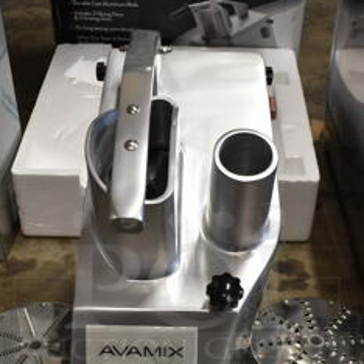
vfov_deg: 28.1
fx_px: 714
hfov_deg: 28.6
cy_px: 283
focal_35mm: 60
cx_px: 177
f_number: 3.5
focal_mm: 18
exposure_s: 1/30
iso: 450
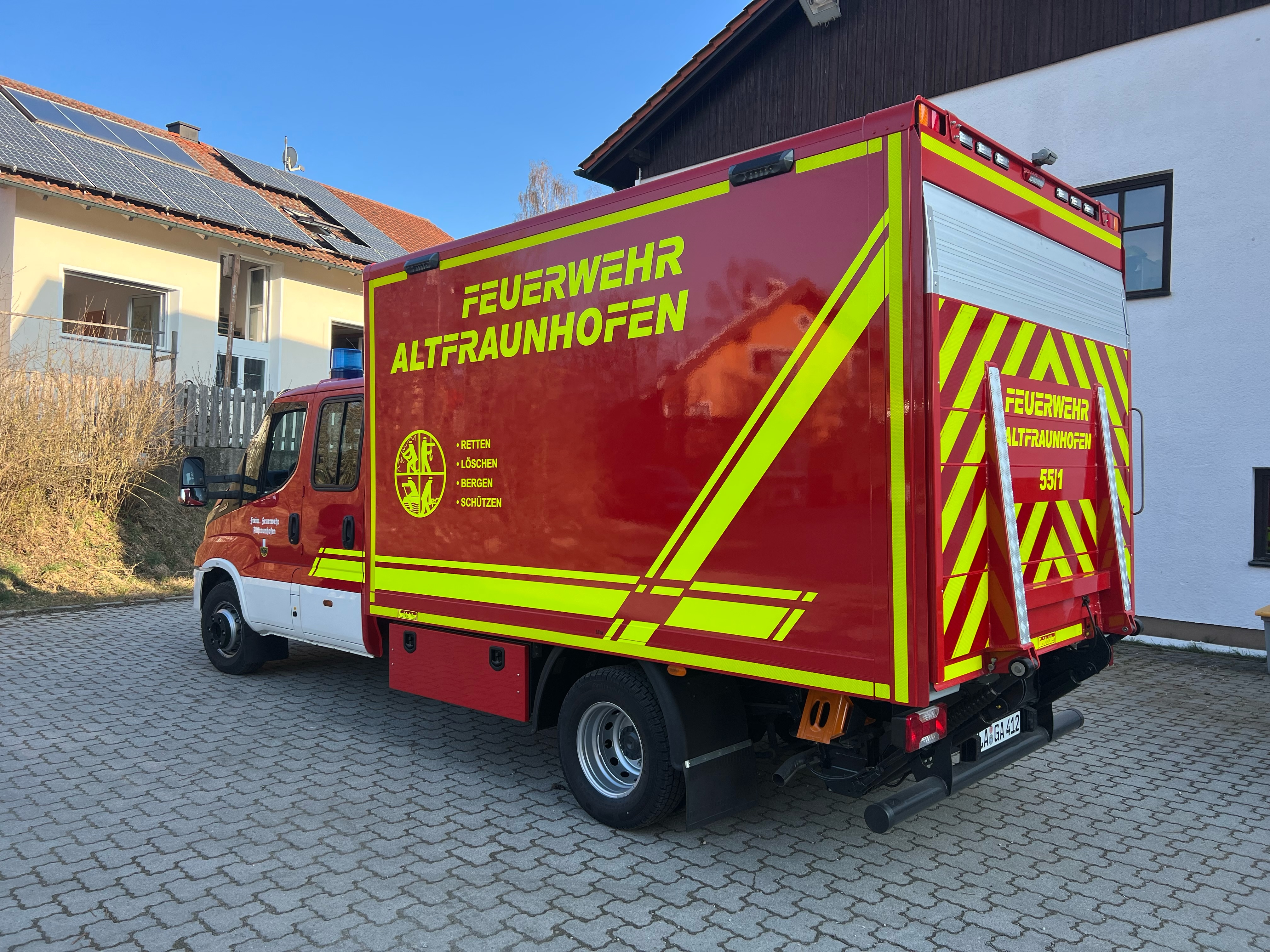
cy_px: 476
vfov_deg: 53.1
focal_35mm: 26
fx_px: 954
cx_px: 635
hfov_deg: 67.3
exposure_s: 1/1019
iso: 50
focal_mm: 5.7
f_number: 1.5
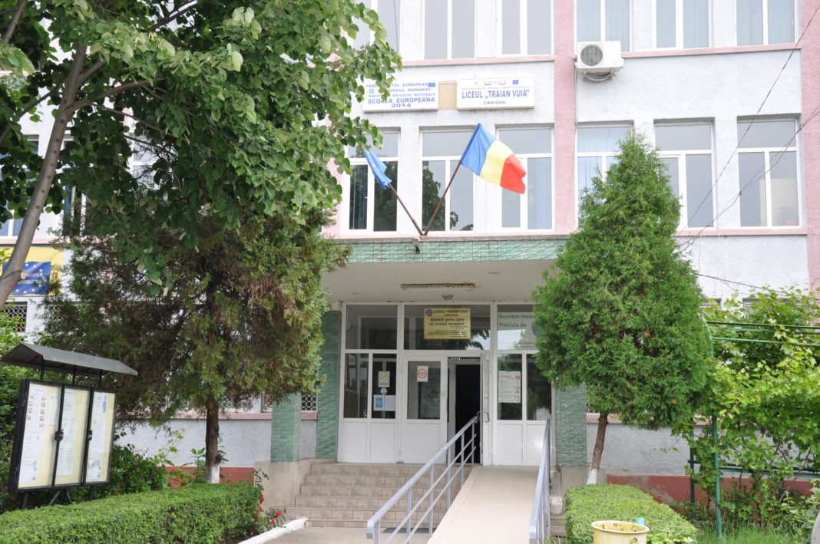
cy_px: 272
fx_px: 1024
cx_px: 410
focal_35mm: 45
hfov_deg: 43.7
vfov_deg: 29.8
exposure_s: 1/200
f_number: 6.3
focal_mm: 30
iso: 200
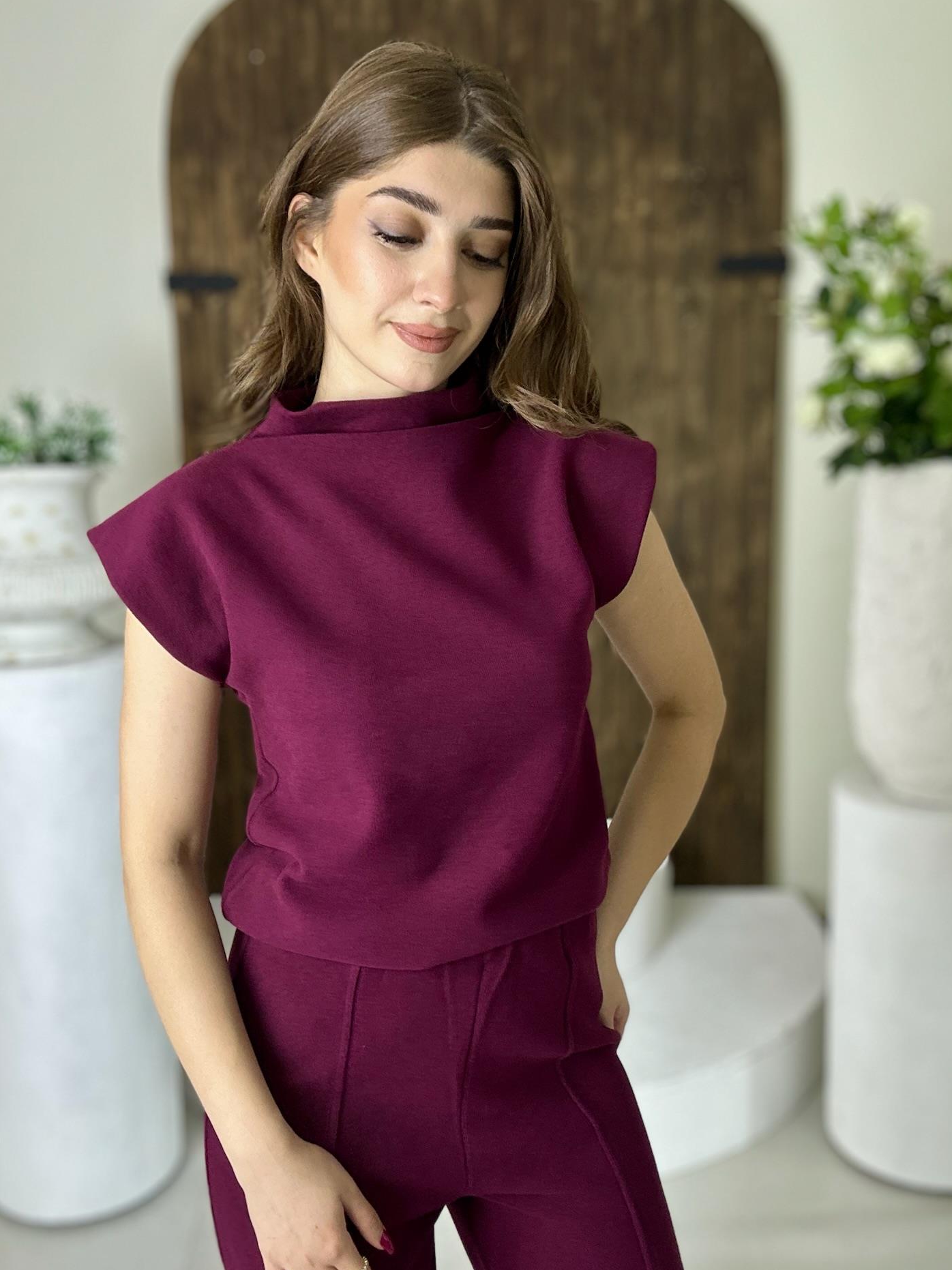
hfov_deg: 42.9
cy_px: 641
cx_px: 457
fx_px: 1210
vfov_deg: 55.4
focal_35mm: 33
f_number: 1.9
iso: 25
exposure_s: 1/121
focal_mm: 2.69
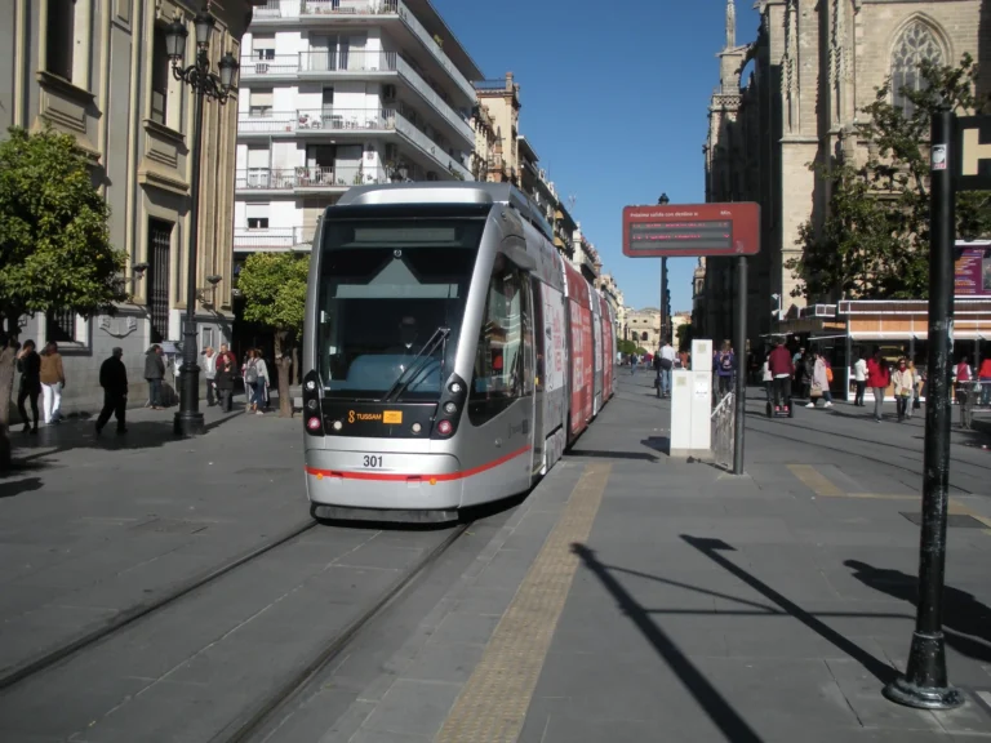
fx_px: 1031
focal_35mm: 36
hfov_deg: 51.4
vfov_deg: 39.7
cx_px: 496
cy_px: 372
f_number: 3.5
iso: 64
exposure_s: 1/1253
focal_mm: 6.3
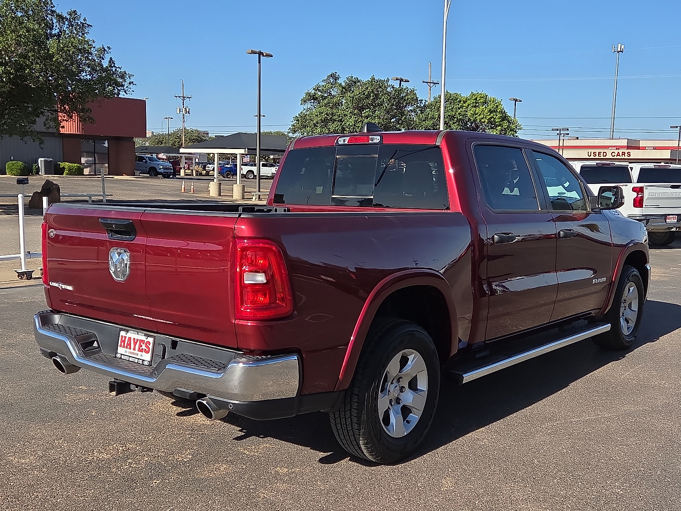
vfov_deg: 38.7
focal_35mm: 37
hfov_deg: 50.1
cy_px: 256
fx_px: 728
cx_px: 340
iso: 25
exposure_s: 1/1429
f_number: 1.8
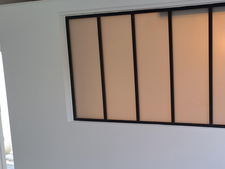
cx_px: 191
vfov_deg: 30.9
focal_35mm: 46
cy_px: 129
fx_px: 299
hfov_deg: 39.0
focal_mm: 4.65
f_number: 1.8
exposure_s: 1/50
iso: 50
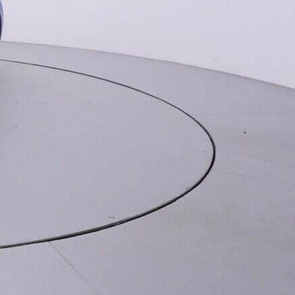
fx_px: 611
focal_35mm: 63
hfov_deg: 21.6
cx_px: -174
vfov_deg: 27.1
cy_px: 117
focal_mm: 15
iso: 200
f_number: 5
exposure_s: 1/80
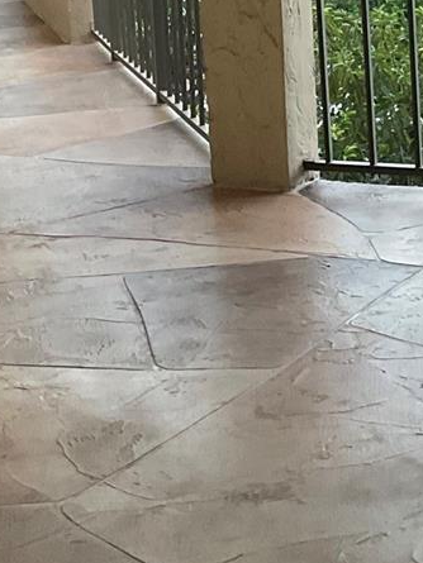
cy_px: 35
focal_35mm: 100
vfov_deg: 19.2
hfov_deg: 14.5
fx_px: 1629
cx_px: 429
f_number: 1.8
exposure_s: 1/60
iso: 160
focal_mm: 3
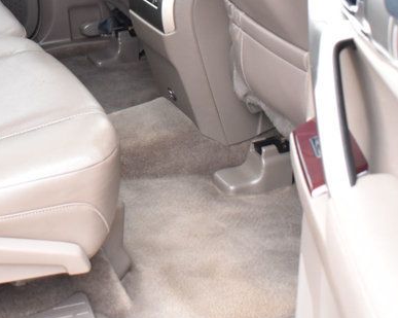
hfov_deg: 22.9
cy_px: -3
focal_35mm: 82
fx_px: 965
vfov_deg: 18.2
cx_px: 61
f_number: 5
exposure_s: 1/125
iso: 800
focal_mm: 22
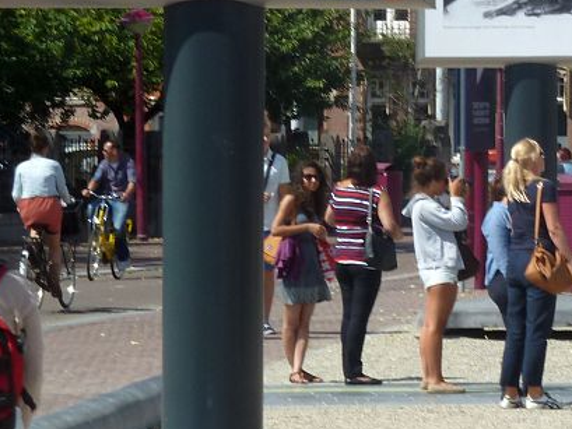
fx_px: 4595
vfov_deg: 5.3
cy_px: 57
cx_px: 705
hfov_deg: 7.1
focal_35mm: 278
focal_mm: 18.2
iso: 80
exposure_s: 1/400
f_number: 5
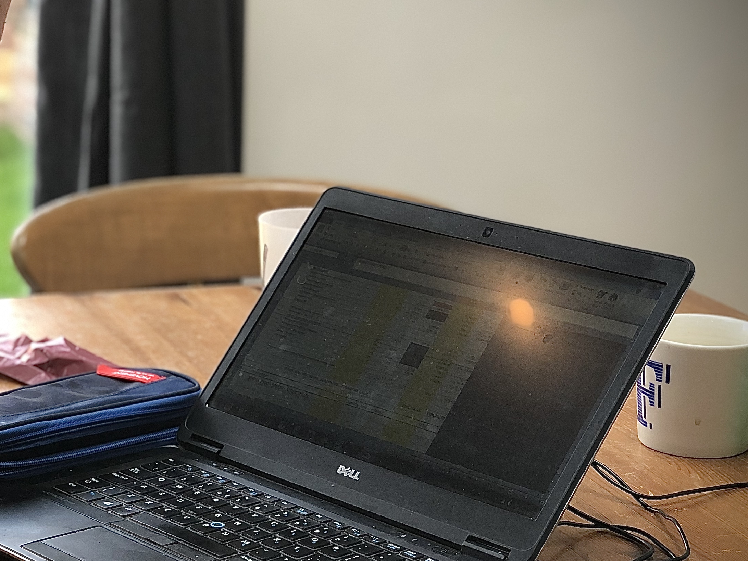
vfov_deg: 15.4
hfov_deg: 20.2
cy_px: 345
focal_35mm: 96
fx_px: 2074
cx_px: 150
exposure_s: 1/50
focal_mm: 6
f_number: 2.4
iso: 25
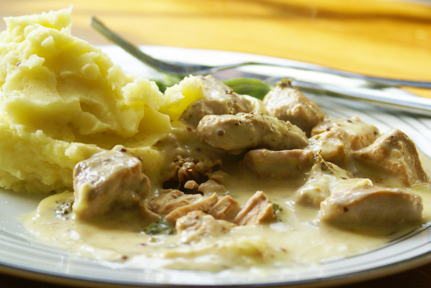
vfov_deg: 13.1
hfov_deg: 19.4
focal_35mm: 105
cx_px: 216
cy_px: 144
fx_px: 1258
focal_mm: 70
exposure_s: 1/125
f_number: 7.1
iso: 400
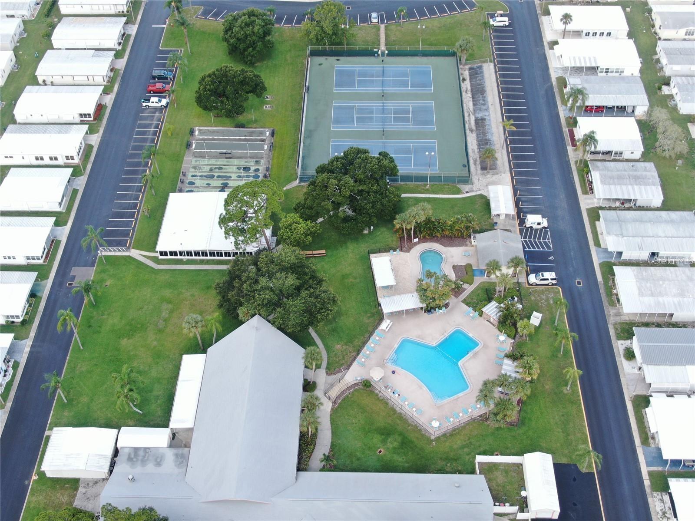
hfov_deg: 42.9
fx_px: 883
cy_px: 260
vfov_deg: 32.9
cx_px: 348
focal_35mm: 44
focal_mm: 7.71
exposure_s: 1/100
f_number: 3.6
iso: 100
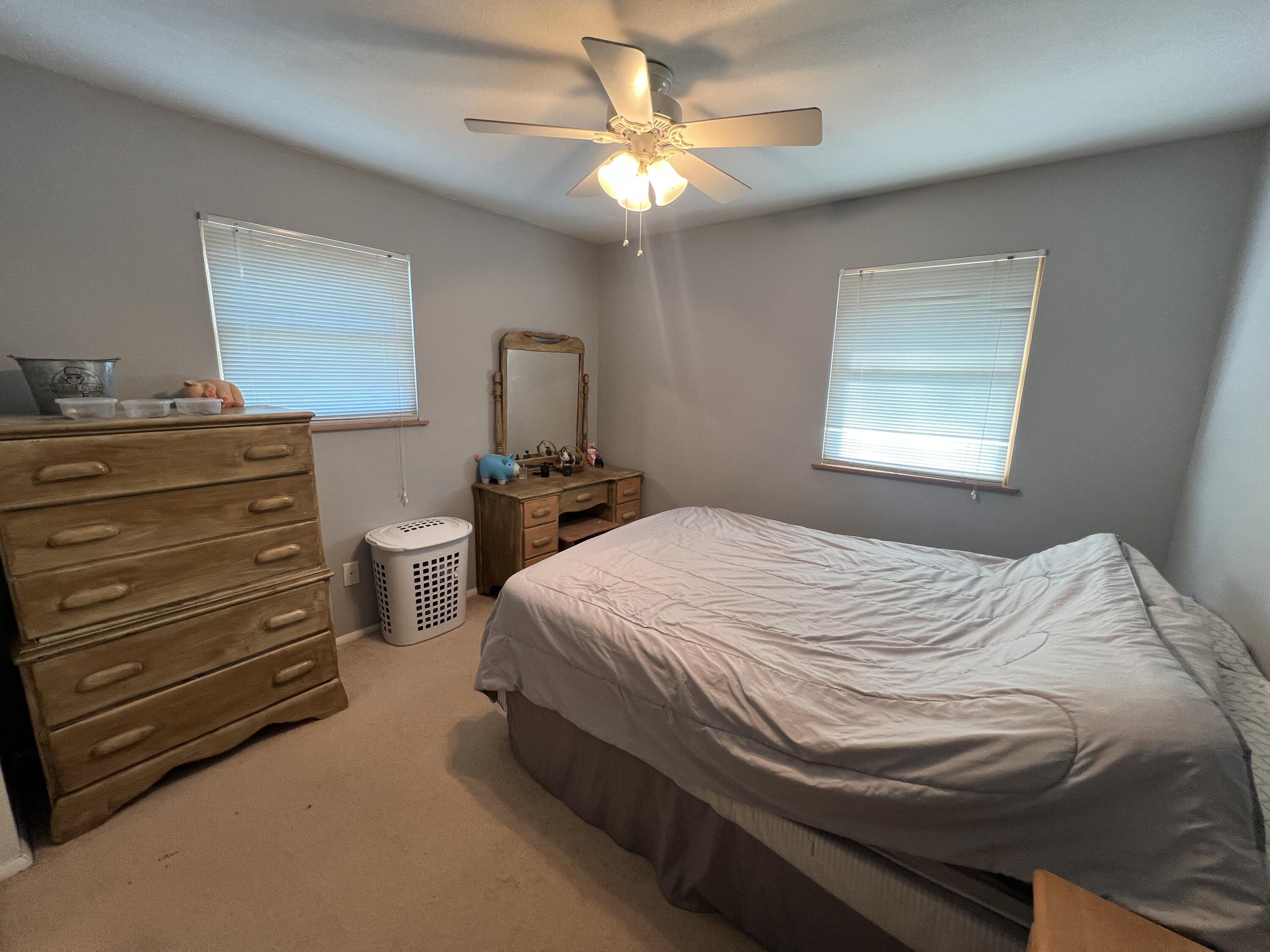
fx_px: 477
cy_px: 476
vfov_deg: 89.9
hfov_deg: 106.2
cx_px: 635
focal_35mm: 13
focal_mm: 1.57
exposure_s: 1/60
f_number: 1.8
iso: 160
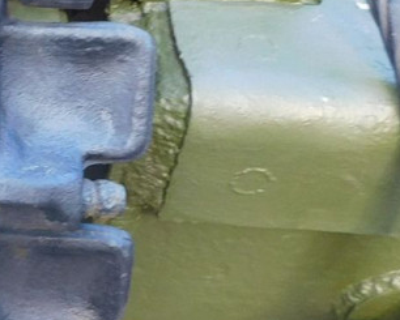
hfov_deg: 19.1
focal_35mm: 85
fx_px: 1007
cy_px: 74
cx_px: -235
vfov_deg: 18.0
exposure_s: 1/30
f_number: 3.1
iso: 140
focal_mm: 4.5
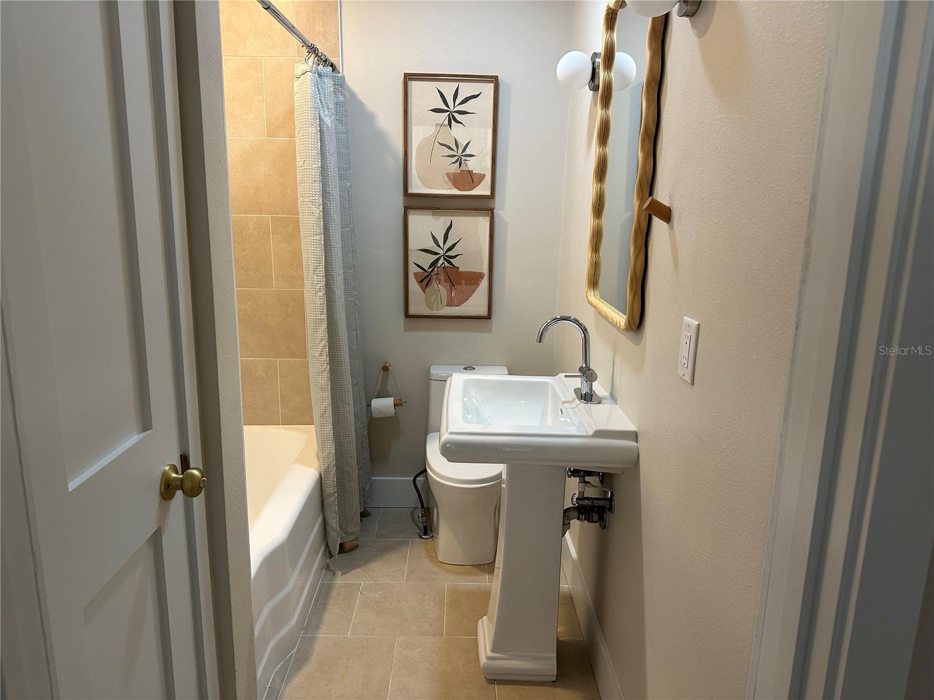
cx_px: 467
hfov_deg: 71.6
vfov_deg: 56.8
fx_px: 648
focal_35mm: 24
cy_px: 350
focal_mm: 6.86
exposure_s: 1/121
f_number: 1.78
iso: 200
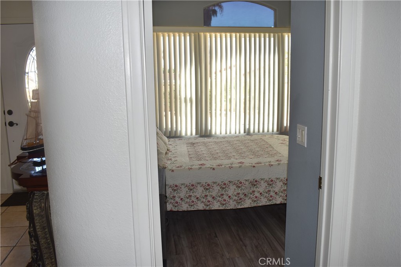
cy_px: 134
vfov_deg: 43.6
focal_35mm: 30
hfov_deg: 61.9
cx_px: 200
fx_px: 334
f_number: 5.6
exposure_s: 1/125
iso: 200
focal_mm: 20
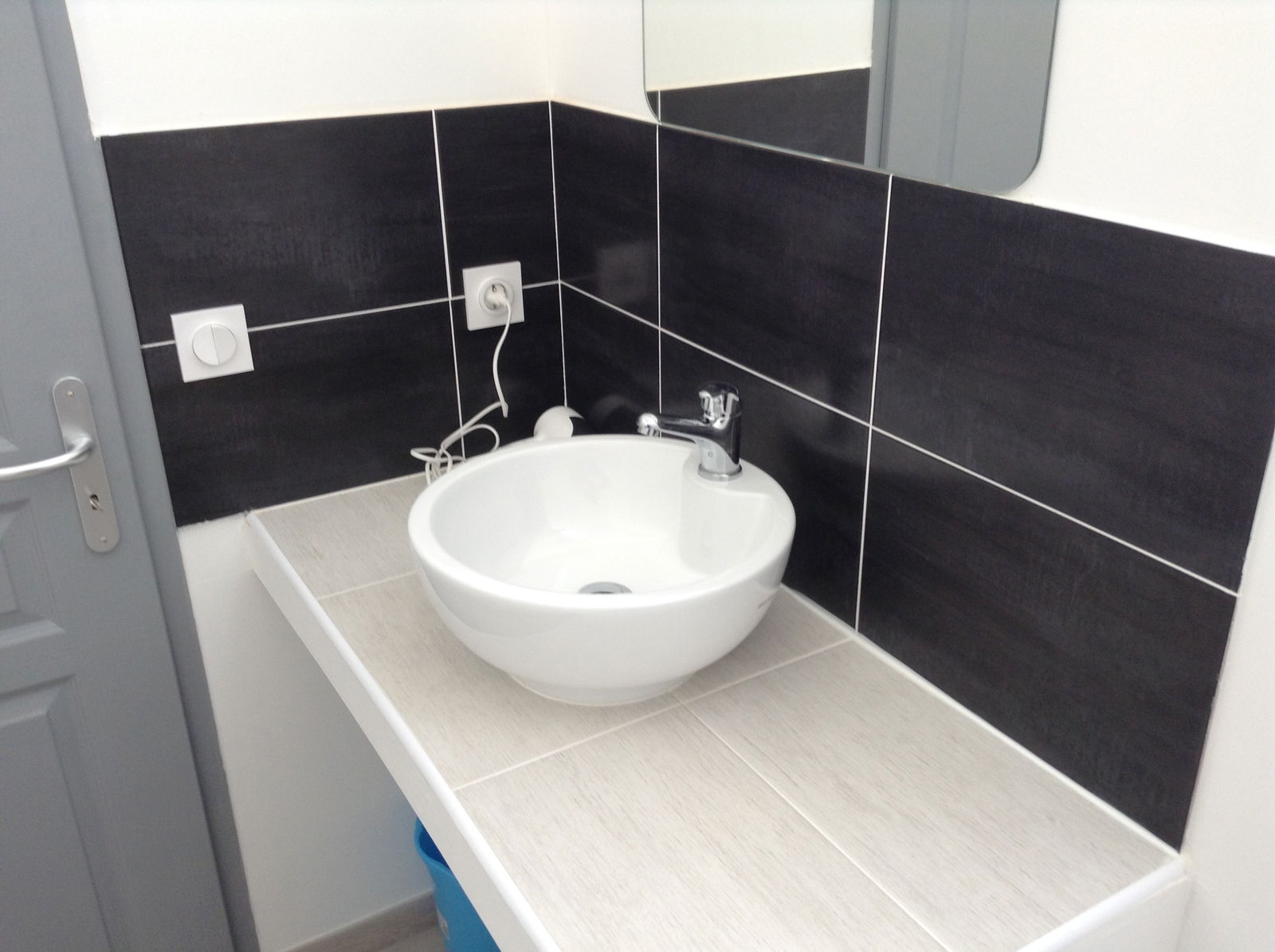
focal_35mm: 33
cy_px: 476
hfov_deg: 55.4
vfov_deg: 42.8
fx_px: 1214
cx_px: 638
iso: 32
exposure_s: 1/30
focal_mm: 3.3
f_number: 2.4
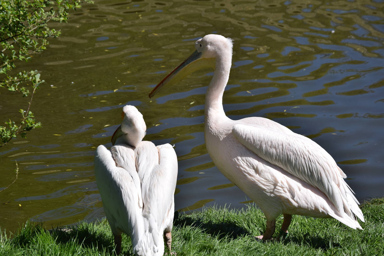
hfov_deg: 12.2
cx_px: 192
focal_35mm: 168
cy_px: 128
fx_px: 1792
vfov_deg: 8.2
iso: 360
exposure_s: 1/2000
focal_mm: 112
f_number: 8
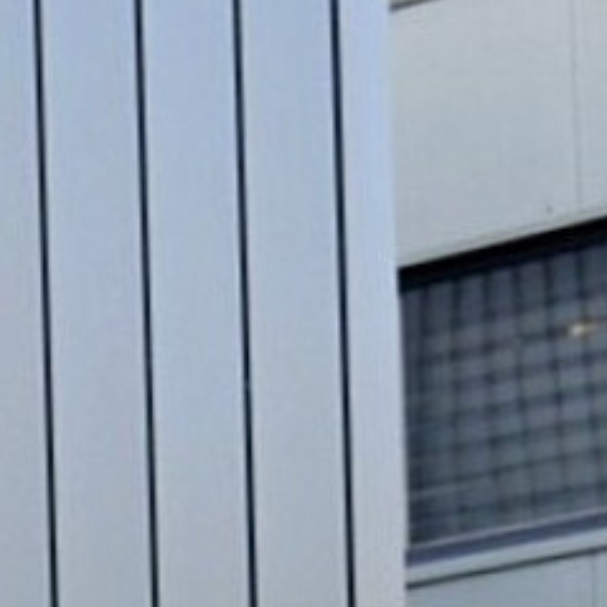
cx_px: -1397
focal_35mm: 287
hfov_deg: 5.6
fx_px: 5694
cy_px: 1460
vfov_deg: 5.9
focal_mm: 28
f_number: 8
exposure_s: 1/60
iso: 560
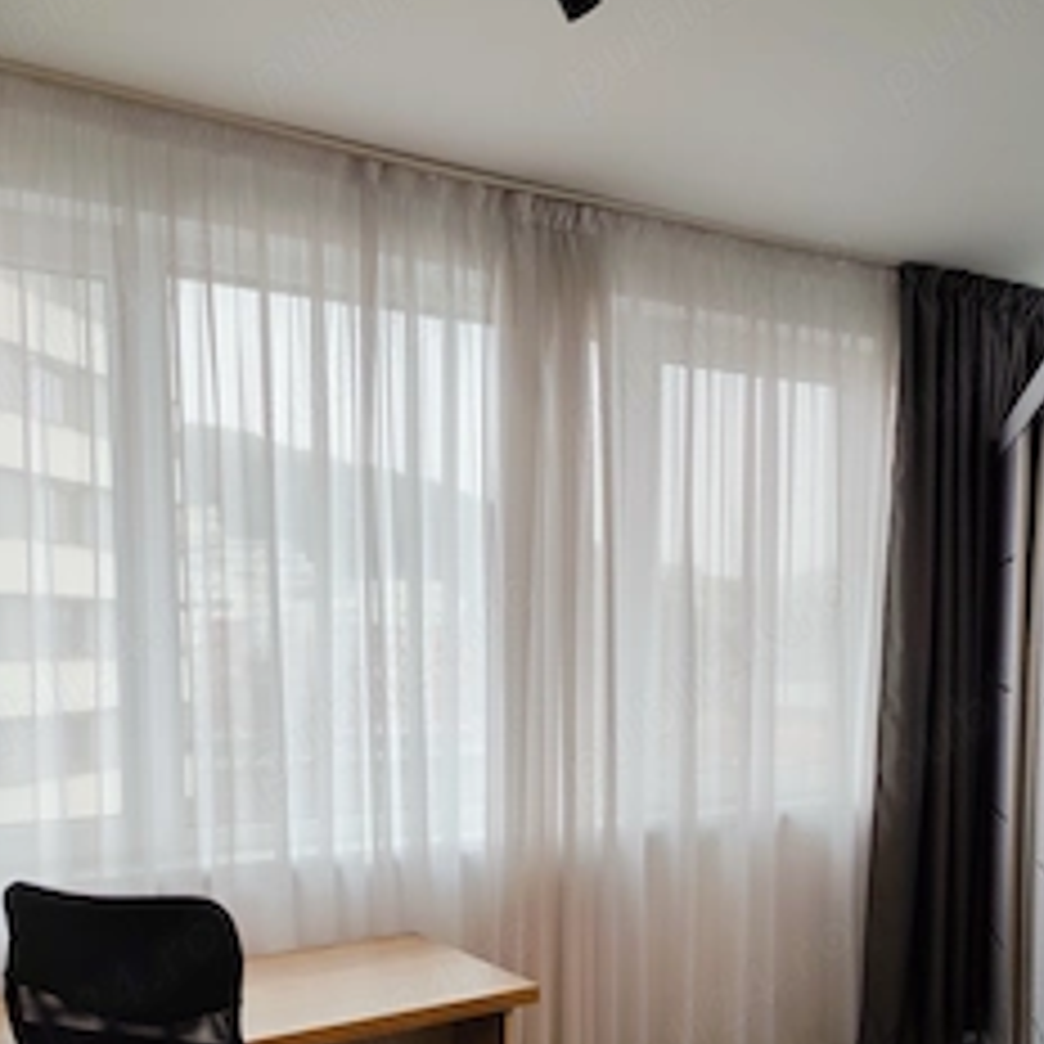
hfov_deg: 47.2
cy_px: 756
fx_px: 1194
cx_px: 549
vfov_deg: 45.9
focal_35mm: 35
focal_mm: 6.19
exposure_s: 1/82.4
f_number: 1.65
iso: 125
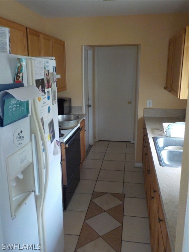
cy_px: 126
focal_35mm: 30
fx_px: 218
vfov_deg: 60.0
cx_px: 94
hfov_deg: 46.8
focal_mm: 4.1
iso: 400
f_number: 3.3
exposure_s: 1/10
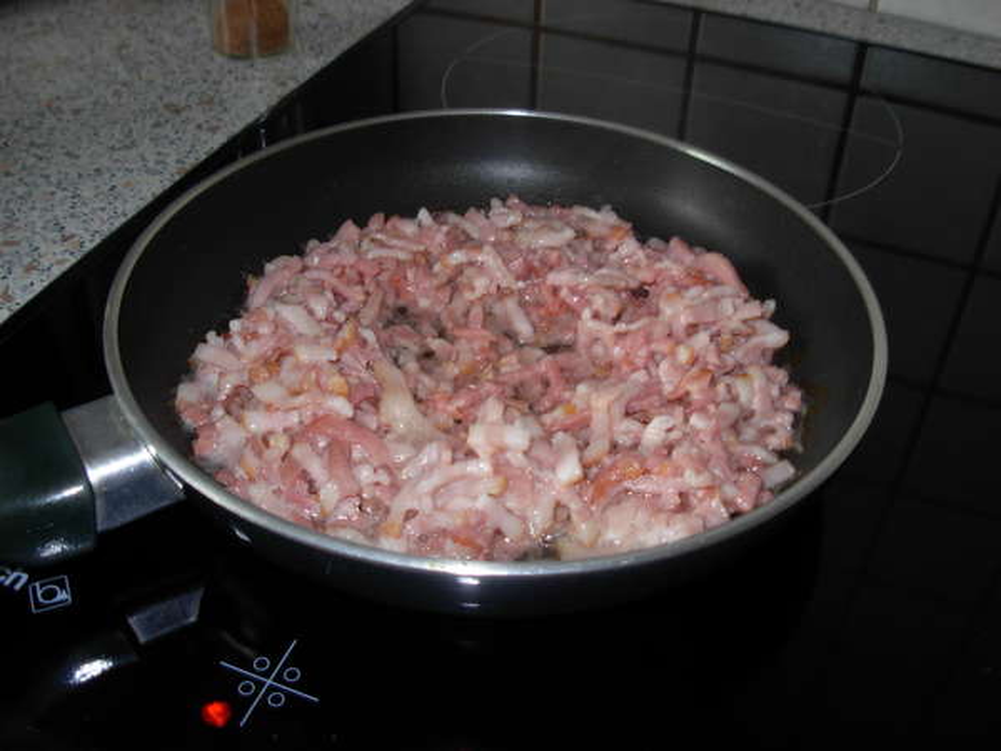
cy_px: 376
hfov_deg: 49.0
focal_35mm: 38
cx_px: 500
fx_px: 1099
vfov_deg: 37.7
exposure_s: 1/22.6
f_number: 2.9
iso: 79
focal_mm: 6.3
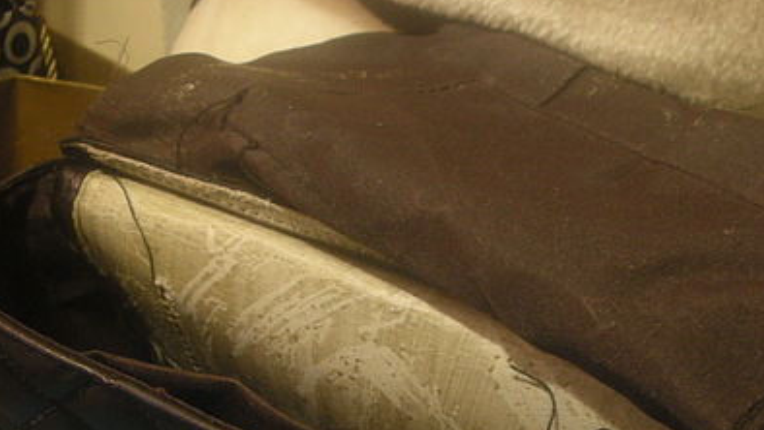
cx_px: 514
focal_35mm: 58
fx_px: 1175
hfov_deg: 35.6
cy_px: 391
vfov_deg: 20.3
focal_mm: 5.8
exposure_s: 1.26
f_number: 3
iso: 200
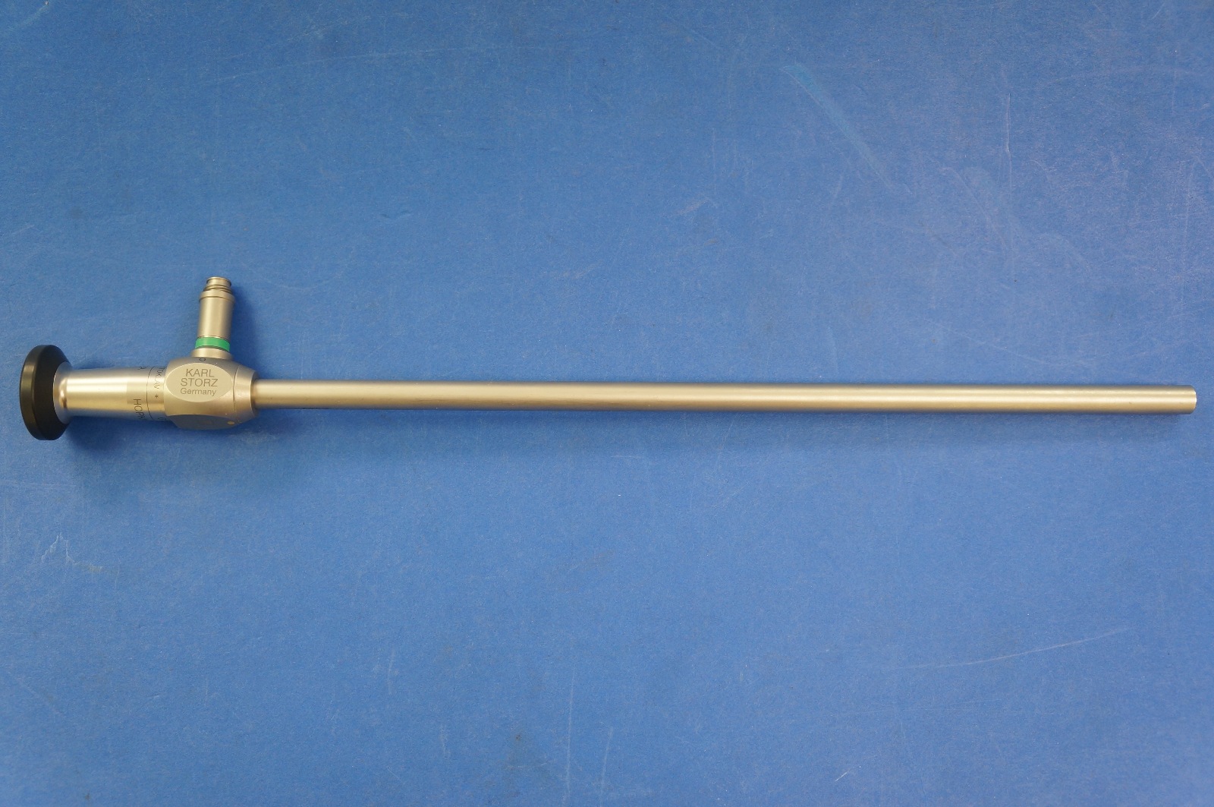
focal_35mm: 34
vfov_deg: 38.3
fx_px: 1162
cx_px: 607
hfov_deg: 55.2
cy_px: 404
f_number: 4
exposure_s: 1/40
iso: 400
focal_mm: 23
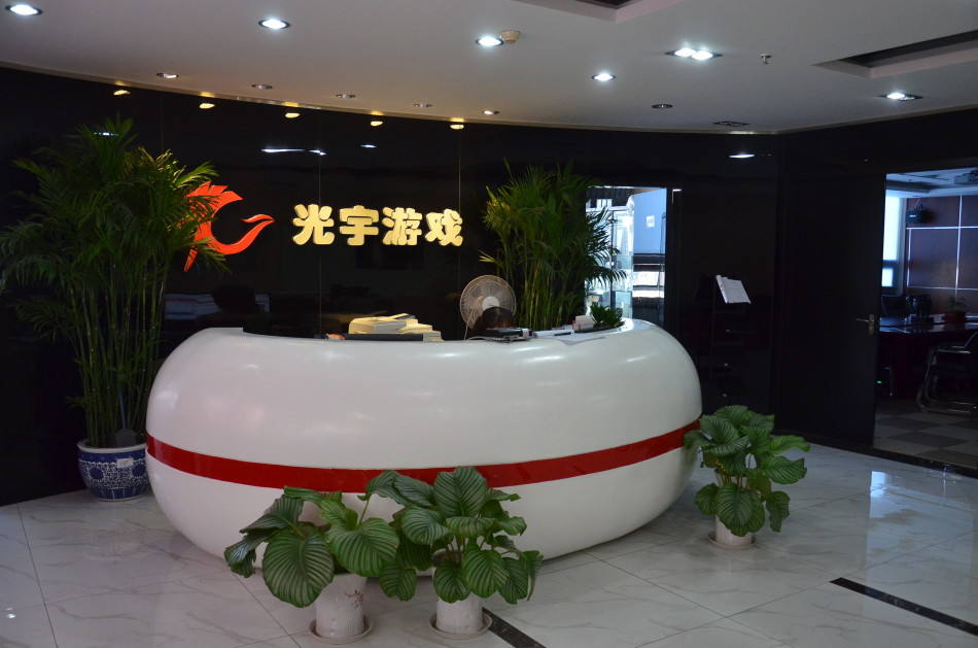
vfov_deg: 41.5
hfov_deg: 59.6
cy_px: 324
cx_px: 489
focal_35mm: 32
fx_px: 854
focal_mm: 21
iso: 1600
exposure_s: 1/160
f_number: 3.8
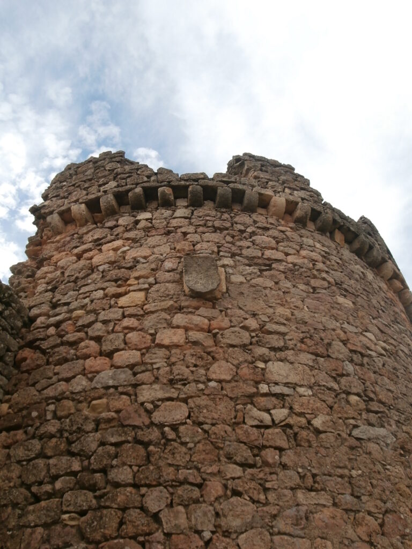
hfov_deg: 46.8
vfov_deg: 60.0
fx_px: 476
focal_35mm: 30
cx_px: 206
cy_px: 274
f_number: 3.5
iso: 100
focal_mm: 5.36
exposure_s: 1/250
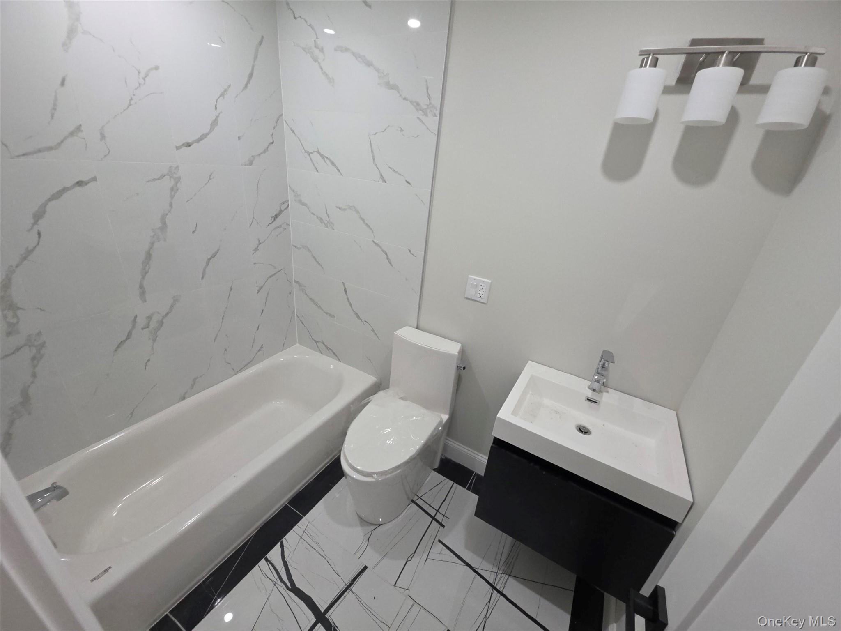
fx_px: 316
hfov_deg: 106.2
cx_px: 420
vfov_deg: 89.9
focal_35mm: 13
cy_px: 316
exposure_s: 1/120
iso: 200
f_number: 1.9
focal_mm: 2.2
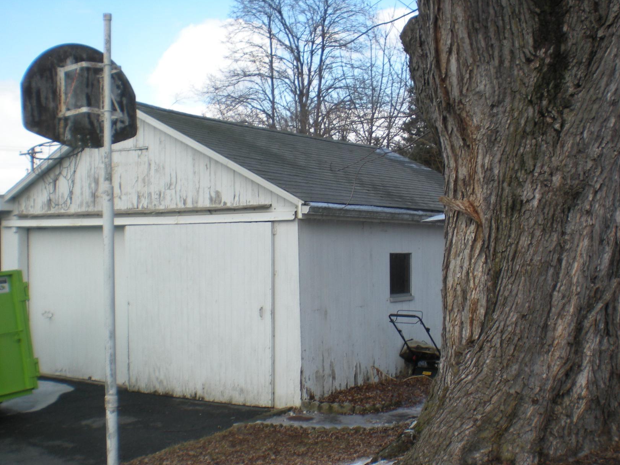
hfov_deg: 39.6
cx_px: 355
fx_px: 860
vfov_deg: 30.2
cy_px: 290
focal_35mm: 48
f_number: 4.6
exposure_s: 1/210
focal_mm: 6.3
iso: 64
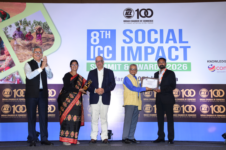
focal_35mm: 48
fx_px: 301
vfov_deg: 28.1
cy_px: 75
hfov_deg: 41.1
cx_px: 113
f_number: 6.3
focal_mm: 32
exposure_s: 1/160
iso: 1600
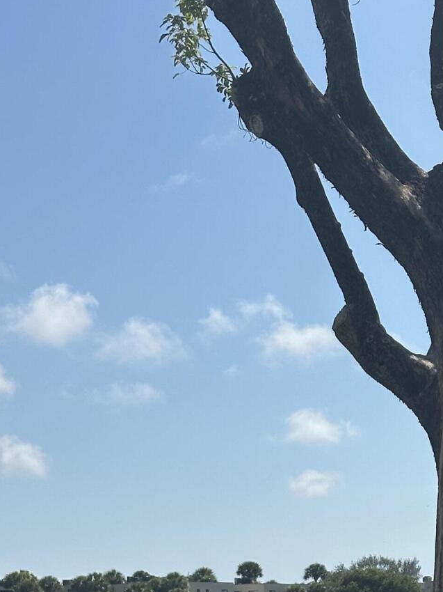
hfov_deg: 13.0
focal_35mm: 113
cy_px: 578
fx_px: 1929
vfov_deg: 17.1
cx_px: 348
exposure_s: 1/7634
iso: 64
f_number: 1.78
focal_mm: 6.86
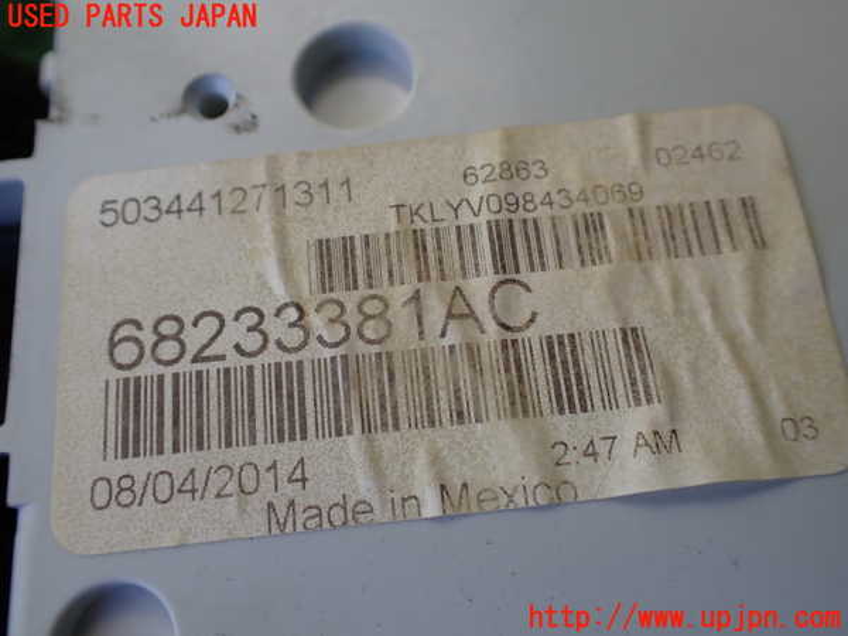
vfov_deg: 46.8
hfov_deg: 60.0
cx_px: 424
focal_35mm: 30
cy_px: 318
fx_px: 735
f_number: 2.3
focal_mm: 5.4
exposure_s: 1/200
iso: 100
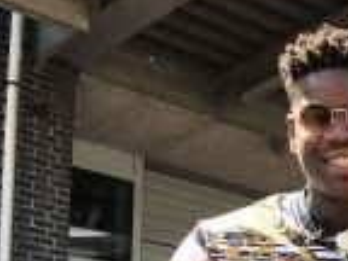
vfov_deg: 14.3
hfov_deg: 18.5
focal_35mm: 97
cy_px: 390
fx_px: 975
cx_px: 481
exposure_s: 1/451
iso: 20
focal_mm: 3.99
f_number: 1.8
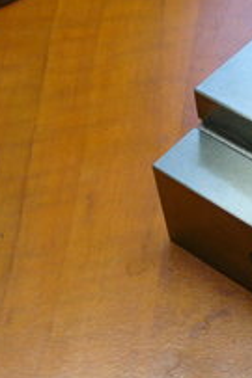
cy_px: 229
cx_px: 317
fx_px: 799
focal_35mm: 76
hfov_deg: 17.0
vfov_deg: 26.6
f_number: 2.8
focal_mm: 6.1
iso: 125
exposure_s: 1/30
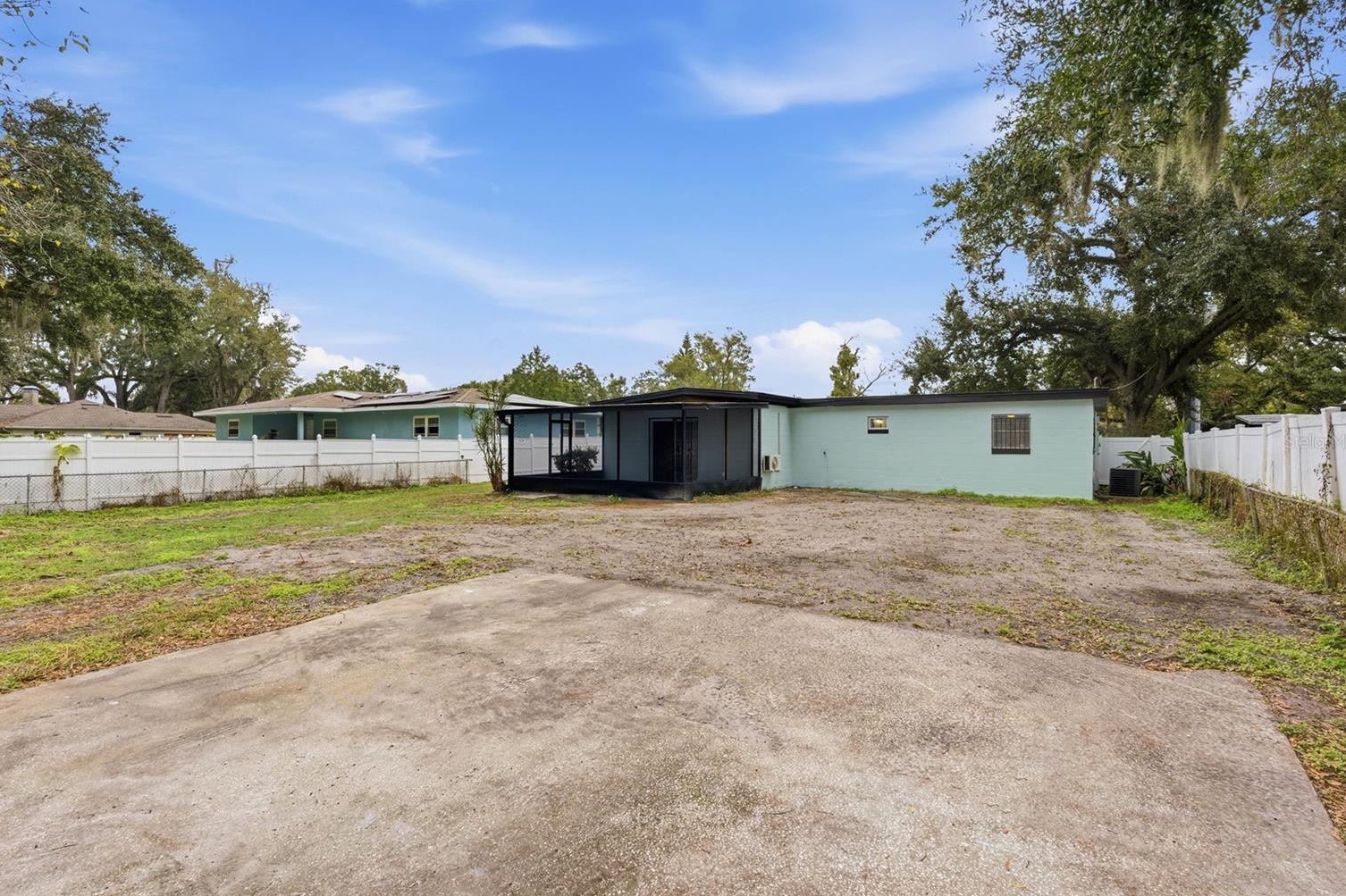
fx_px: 635
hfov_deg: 93.3
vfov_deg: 70.4
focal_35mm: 17
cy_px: 441
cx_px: 650
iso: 125
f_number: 11
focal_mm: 16
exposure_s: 1/500
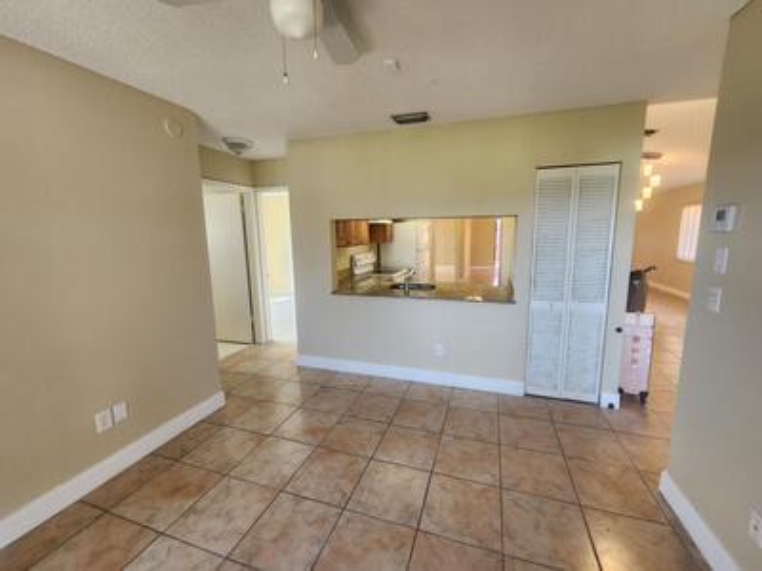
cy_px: 286
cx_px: 381
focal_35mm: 13
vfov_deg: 89.9
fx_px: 286
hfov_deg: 106.2
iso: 250
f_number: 2.2
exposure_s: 1/60
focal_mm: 2.2
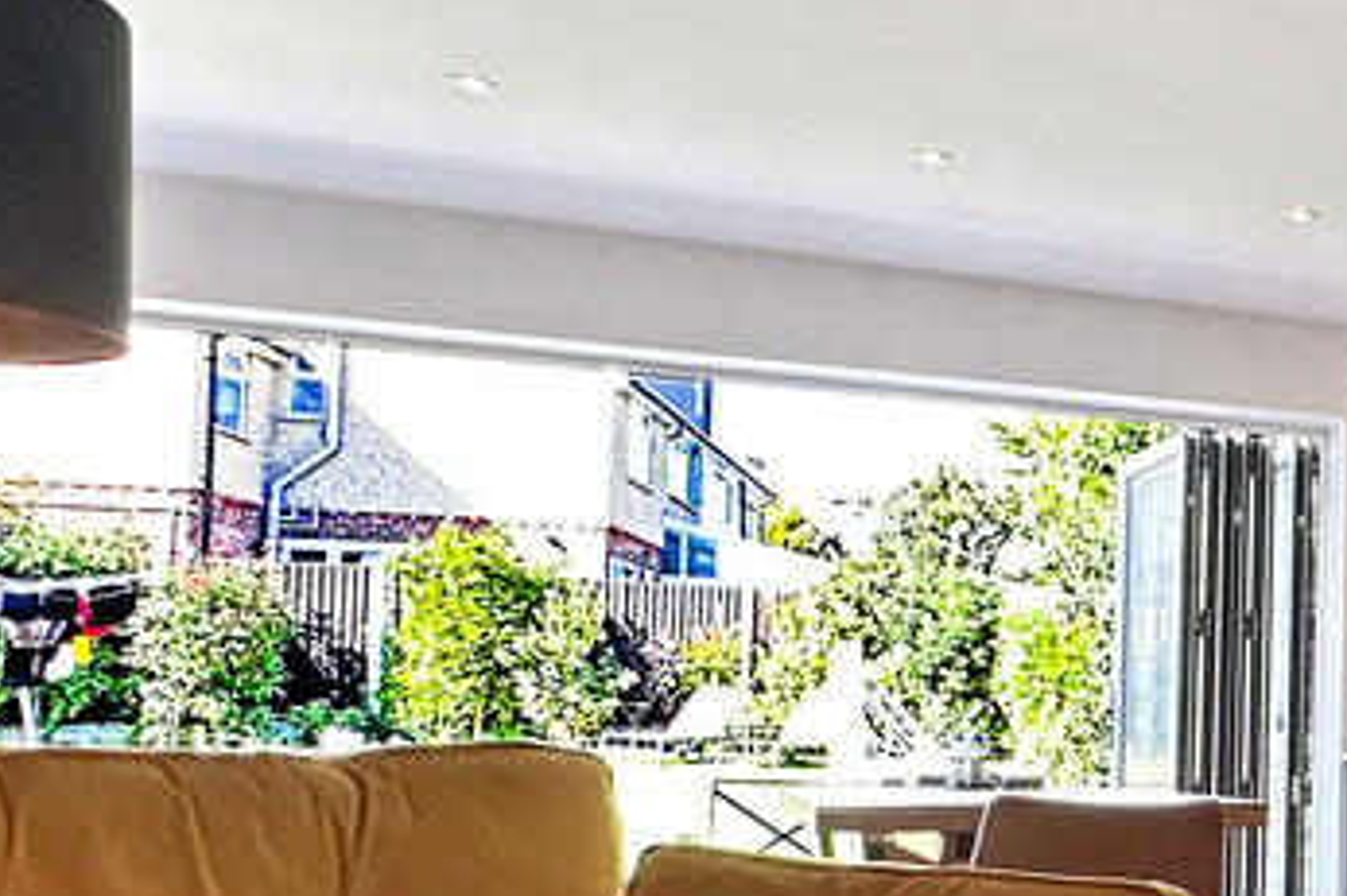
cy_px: 795
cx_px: 1654
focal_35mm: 43
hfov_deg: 35.0
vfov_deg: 29.9
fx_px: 1608
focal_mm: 2.22
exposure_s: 1/84
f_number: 2.2
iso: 160
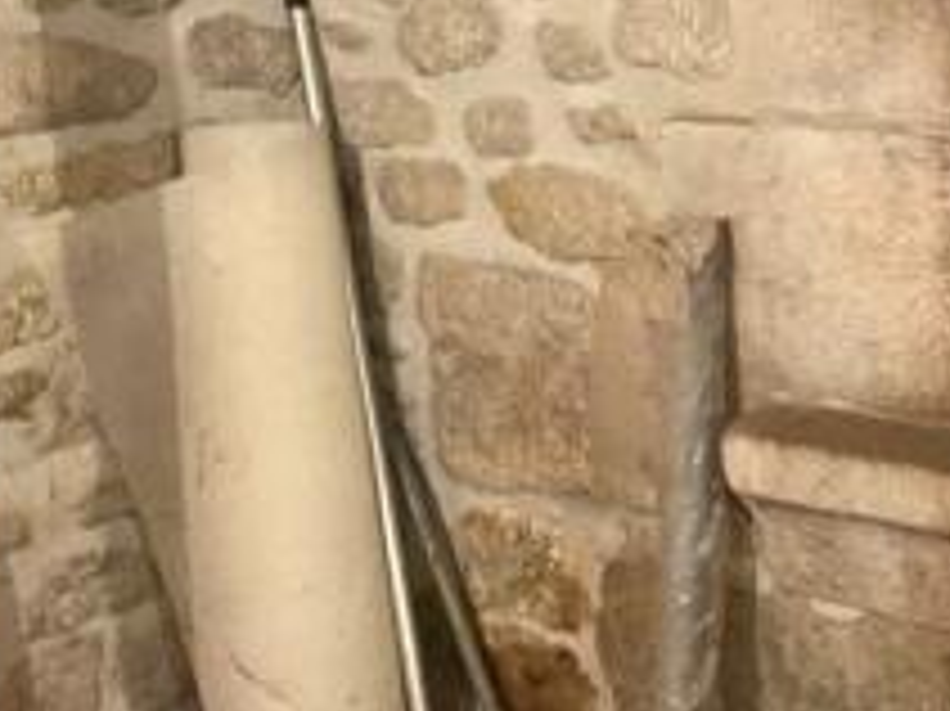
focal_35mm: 72
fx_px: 1975
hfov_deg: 24.7
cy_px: 187
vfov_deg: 20.3
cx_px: 1110
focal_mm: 4.25
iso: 640
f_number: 1.8
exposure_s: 1/25
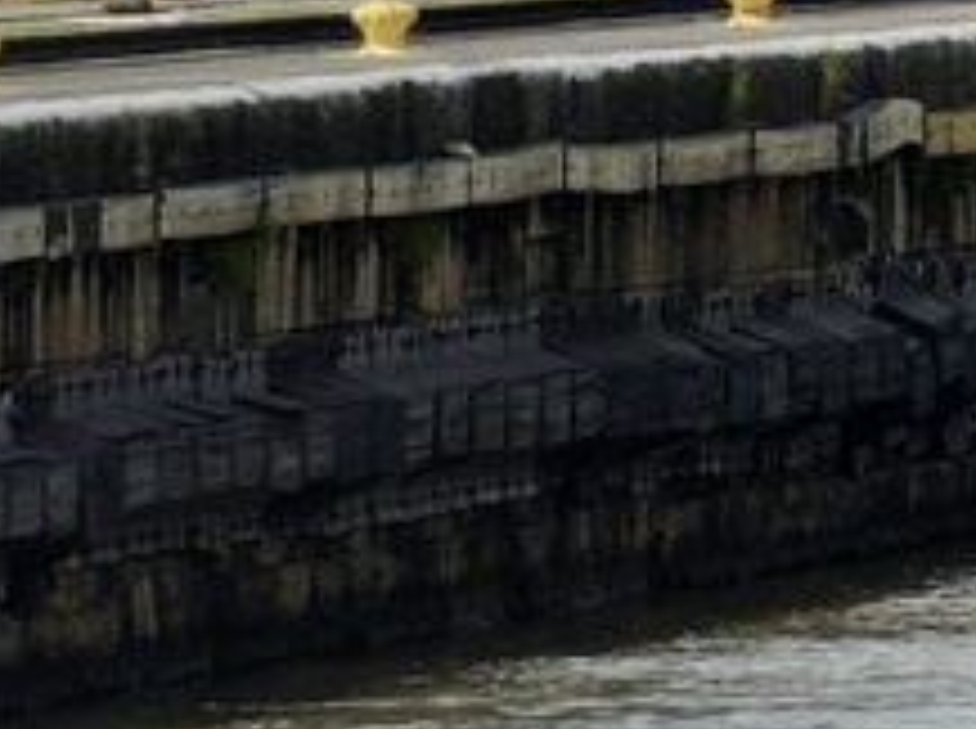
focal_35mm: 1420
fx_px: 39971
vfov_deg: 1.0
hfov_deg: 1.4
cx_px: 3418
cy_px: -1336
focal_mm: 200
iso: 200
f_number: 10
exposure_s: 1/400
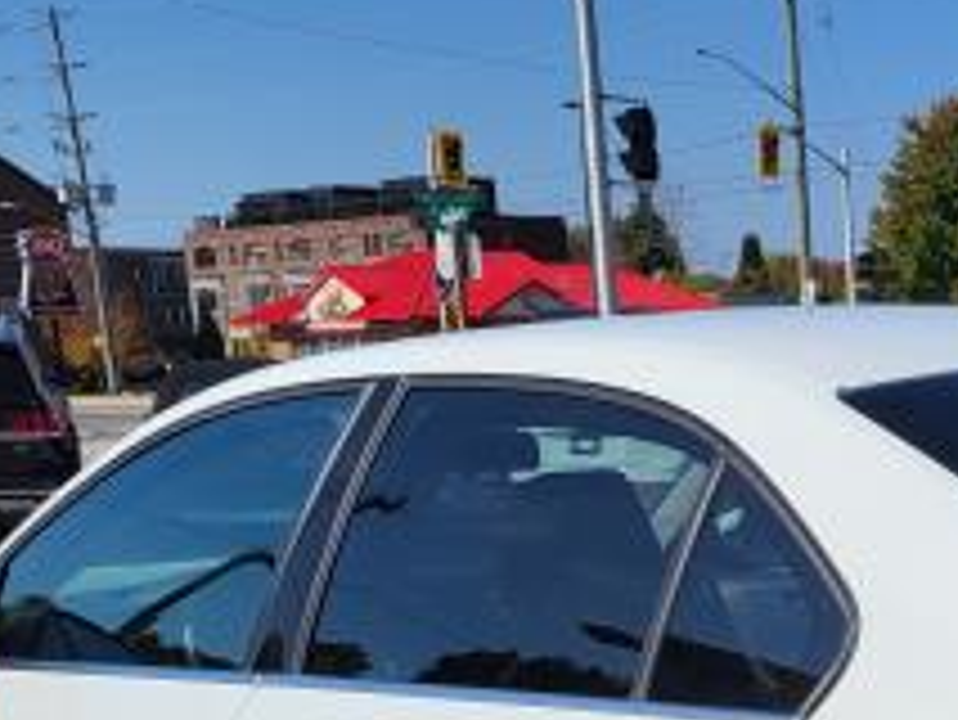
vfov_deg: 17.8
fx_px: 2160
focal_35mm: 78
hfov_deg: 23.6
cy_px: 904
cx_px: 1021
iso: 40
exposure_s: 1/5300
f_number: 1.8
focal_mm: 5.4
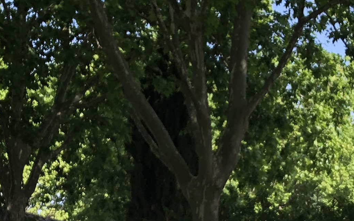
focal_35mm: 116
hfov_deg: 17.9
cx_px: 234
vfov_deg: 10.4
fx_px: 1119
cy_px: 435
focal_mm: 3.99
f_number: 1.8
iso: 20
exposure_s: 1/685
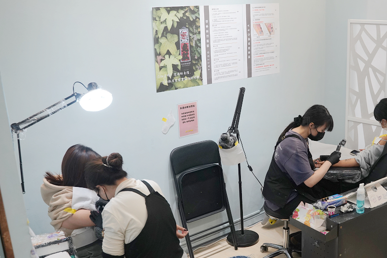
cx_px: 275
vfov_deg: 28.0
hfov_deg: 40.3
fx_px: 516
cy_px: 158
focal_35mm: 48
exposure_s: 1/160
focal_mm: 32
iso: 1000
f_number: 4
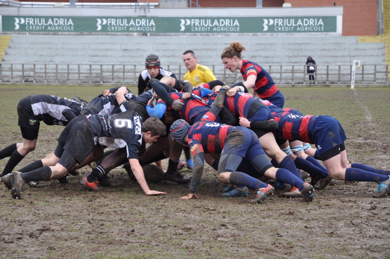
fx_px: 1379
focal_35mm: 128
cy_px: 130
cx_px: 195
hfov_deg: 16.1
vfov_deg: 10.7
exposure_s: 1/125
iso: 200
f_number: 5.6
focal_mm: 85
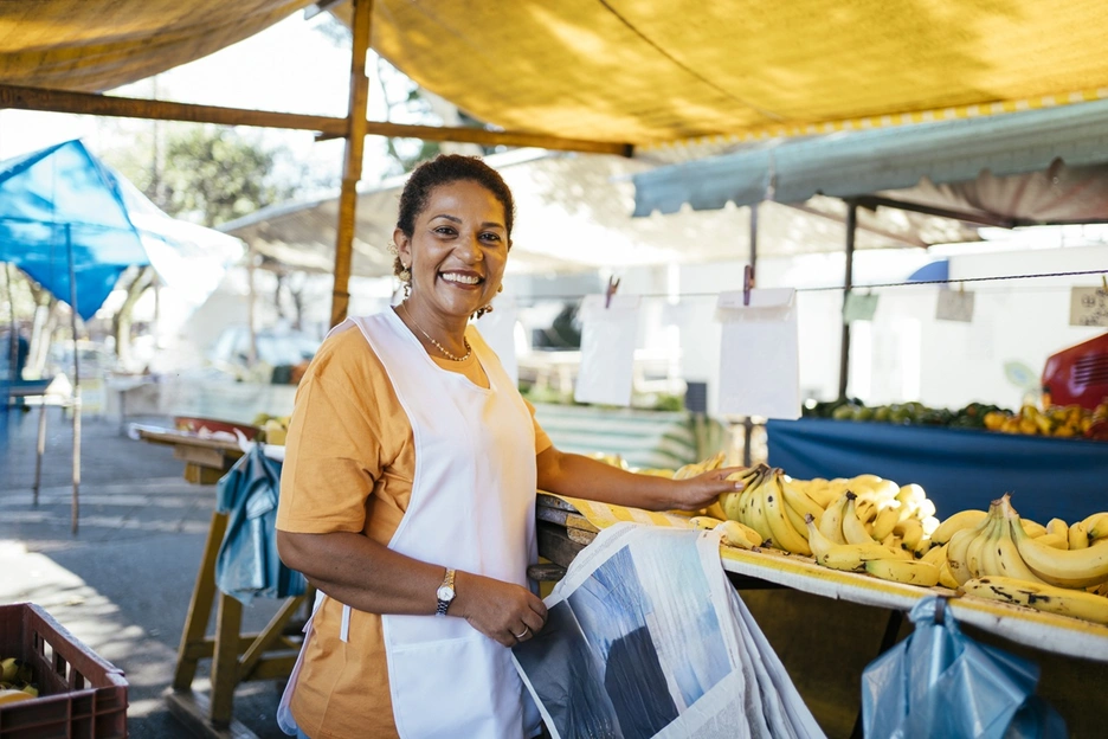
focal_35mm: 35
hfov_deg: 54.4
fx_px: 1077
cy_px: 370
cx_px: 554
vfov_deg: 37.9
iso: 250
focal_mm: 35
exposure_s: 1/320
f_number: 1.8
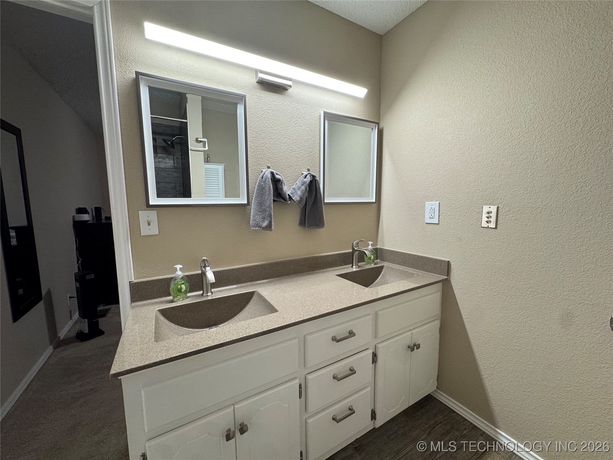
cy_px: 230
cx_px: 306
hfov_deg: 102.1
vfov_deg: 85.7
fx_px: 248
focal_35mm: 14
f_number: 2.2
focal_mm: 2.22
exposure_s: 1/120
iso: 200
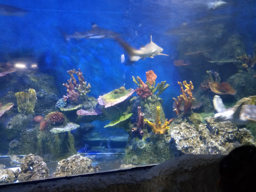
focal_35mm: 25
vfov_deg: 54.9
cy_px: 96
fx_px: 185
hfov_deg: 69.4
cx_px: 128
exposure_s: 1/17
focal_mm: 4.27
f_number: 1.7
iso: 524
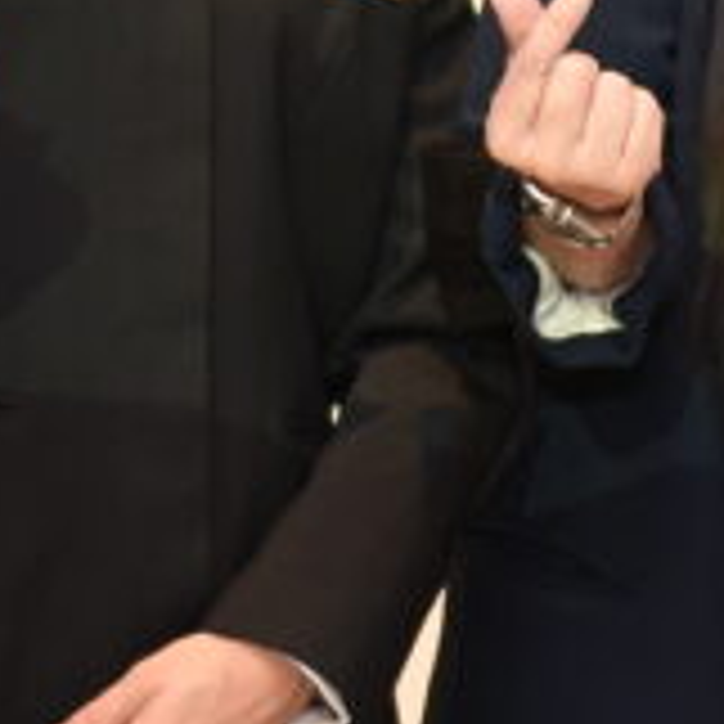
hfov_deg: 6.7
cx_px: 1322
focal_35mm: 253
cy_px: 501
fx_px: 5987
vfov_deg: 6.9
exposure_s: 1/250
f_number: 2.8
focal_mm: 32
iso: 500
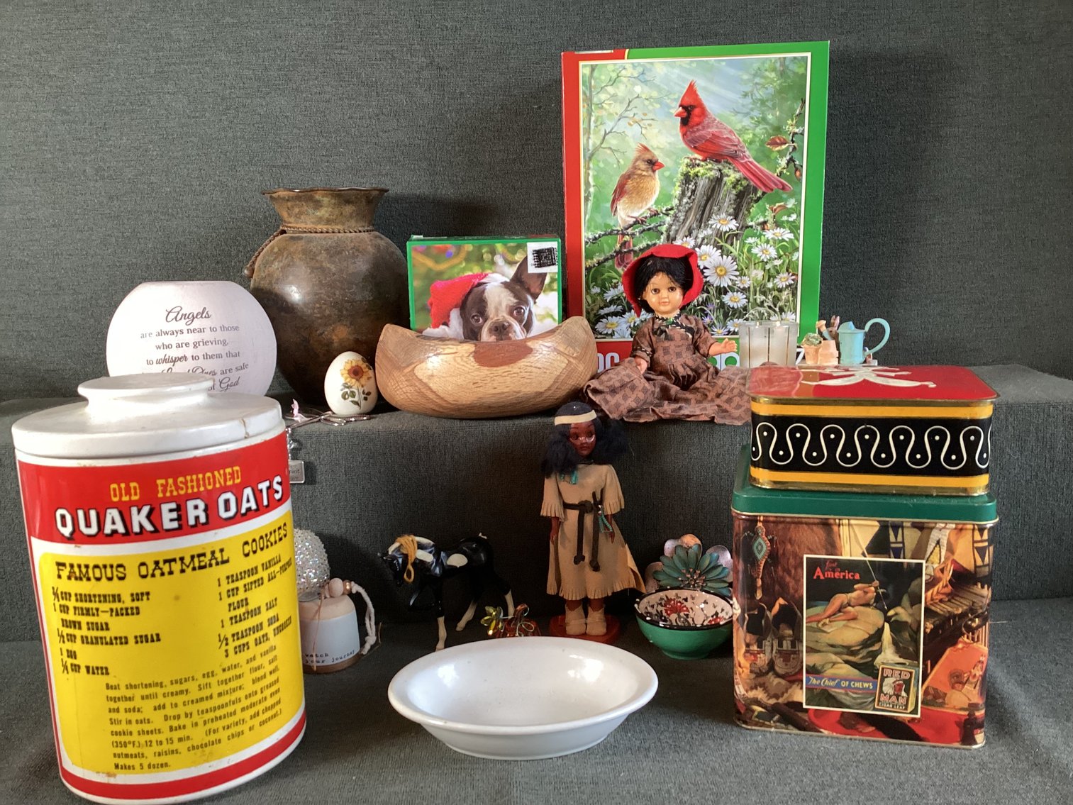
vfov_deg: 45.4
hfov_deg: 58.3
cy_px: 402
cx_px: 536
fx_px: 961
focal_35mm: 31
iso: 320
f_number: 2.4
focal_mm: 3.3
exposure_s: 1/60
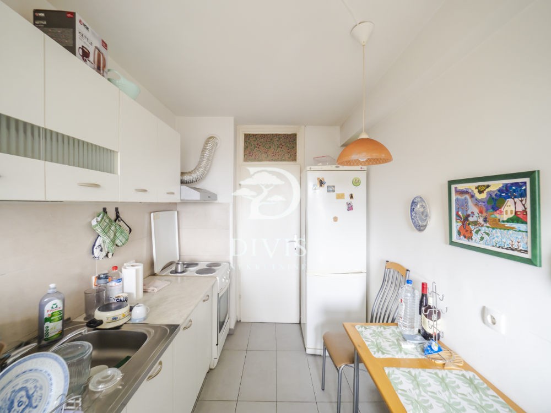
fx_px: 223
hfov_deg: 102.1
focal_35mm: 14
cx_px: 276
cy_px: 206
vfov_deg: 85.7
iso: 400
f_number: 4
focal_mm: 7
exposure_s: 1/20
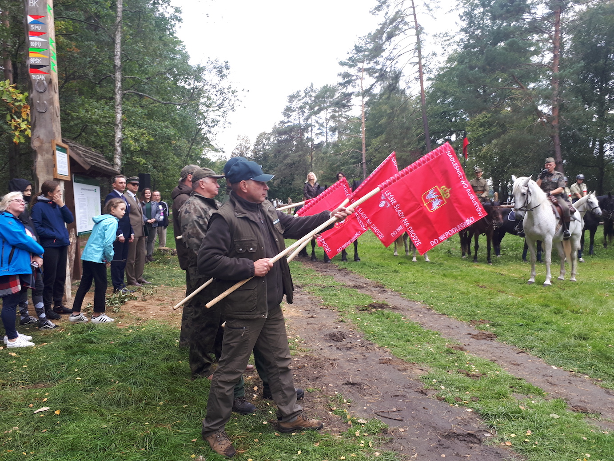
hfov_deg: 65.3
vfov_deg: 51.4
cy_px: 230
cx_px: 307
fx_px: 479
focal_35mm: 27
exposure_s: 1/111
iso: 40
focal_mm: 3.6
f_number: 1.9
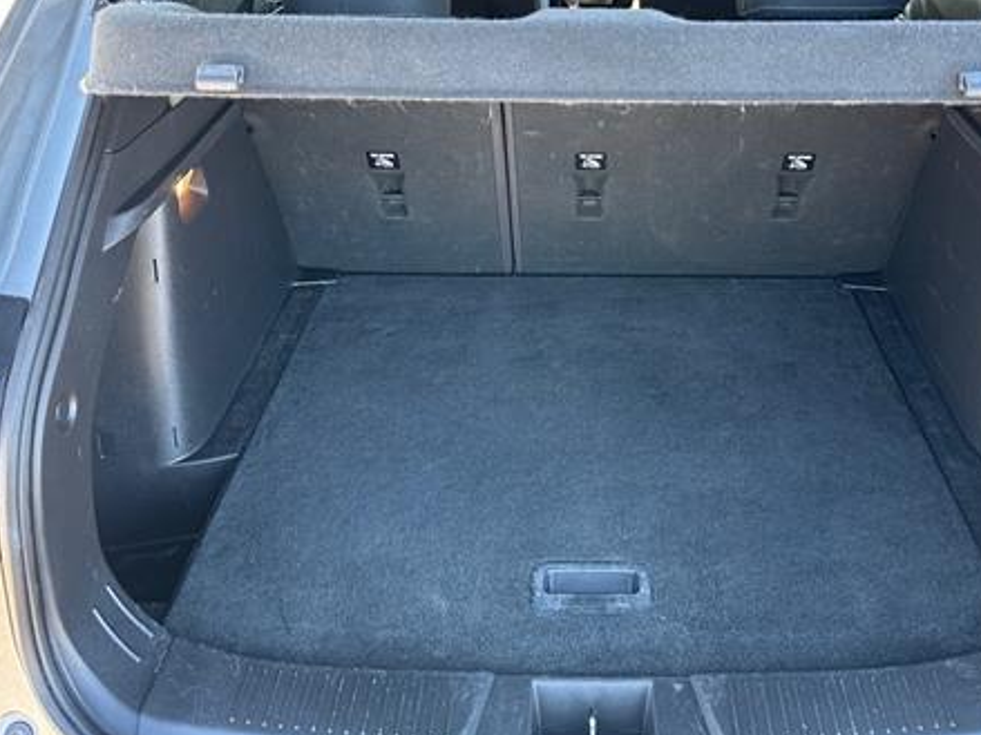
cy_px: 277
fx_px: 992
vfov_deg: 40.4
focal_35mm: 35
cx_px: 583
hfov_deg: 52.3
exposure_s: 1/60
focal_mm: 6.76
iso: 500
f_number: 1.78
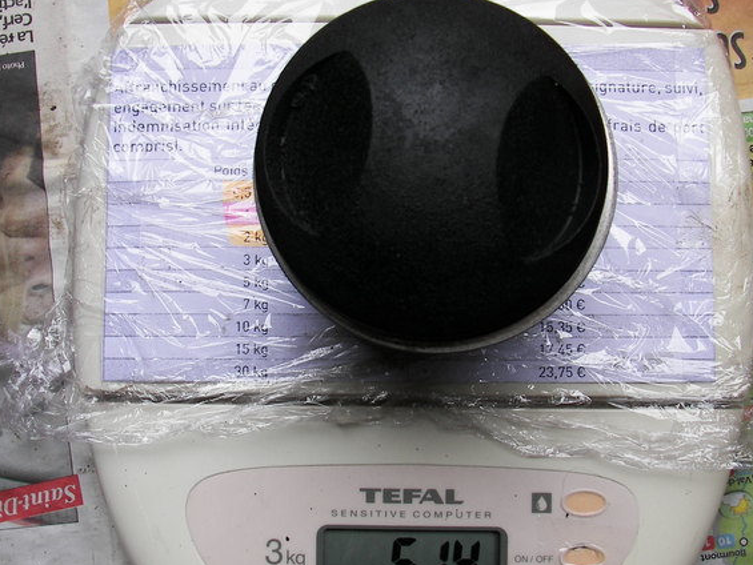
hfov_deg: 37.5
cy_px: 320
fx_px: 1110
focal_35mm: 51
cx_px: 372
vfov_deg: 28.5
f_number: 2.8
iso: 50
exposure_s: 1/100
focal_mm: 6
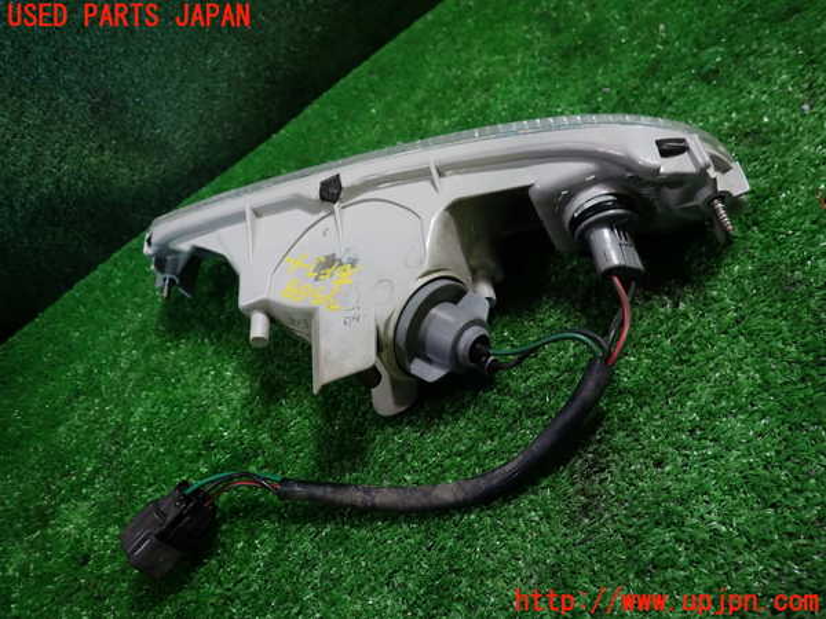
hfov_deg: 69.4
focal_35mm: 25
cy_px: 310
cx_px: 413
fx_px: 597
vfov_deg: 54.9
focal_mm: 4.5
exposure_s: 1/40
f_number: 2
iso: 200
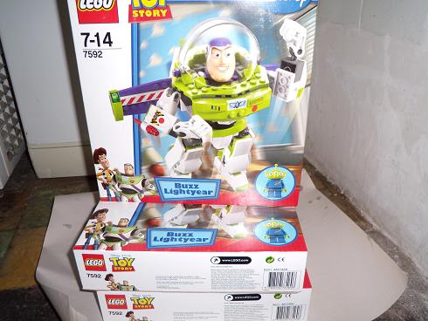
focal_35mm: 28
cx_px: 214
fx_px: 346
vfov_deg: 49.8
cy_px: 160
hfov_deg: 63.4
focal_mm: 6
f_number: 2.8
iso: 100
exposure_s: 1/30
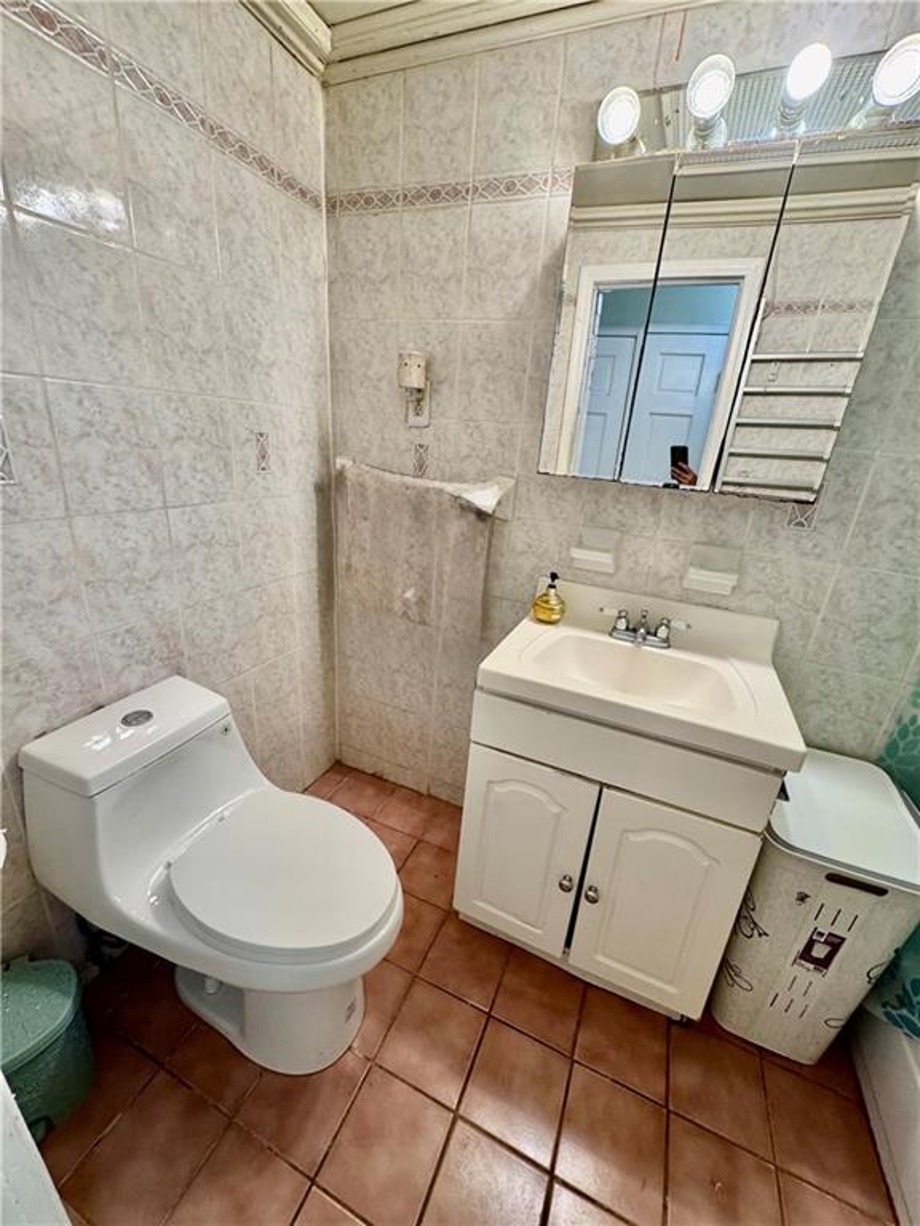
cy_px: 613
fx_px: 496
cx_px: 460
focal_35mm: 14
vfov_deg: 102.1
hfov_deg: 85.7
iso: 250
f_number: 2.2
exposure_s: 1/120
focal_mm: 2.22
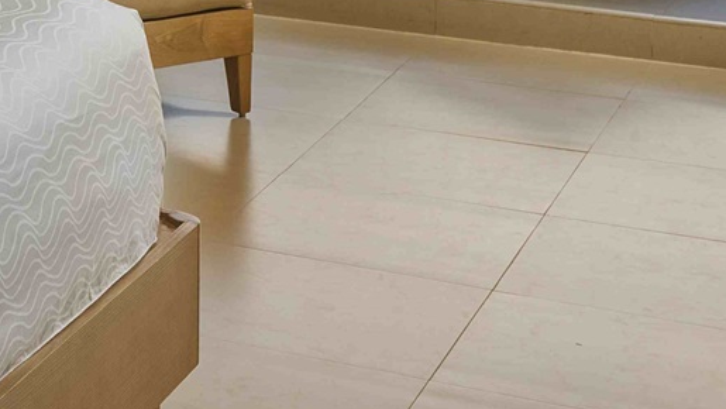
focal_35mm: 125
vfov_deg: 9.1
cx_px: -454
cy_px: -418
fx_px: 2407
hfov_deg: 15.4
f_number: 16
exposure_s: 1/40
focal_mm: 32
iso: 400
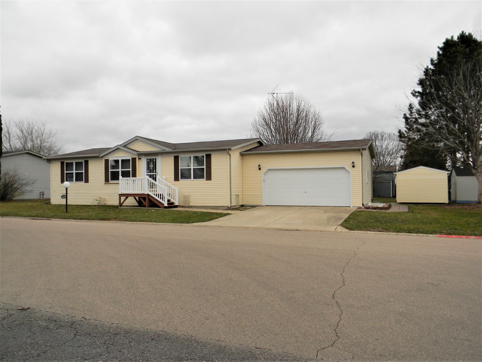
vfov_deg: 49.7
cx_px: 241
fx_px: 390
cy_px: 181
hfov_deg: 63.4
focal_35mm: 28
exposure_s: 1/407
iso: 80
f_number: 3.5
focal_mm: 5
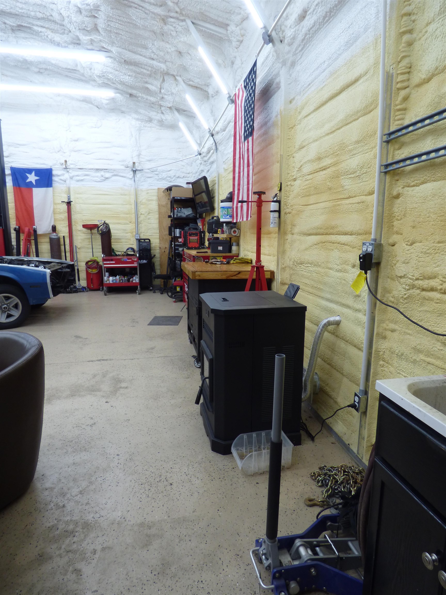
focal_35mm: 20
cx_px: 223
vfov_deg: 81.7
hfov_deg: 66.0
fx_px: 344
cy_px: 298
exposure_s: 1/60
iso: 160
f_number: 2.8
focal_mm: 3.58
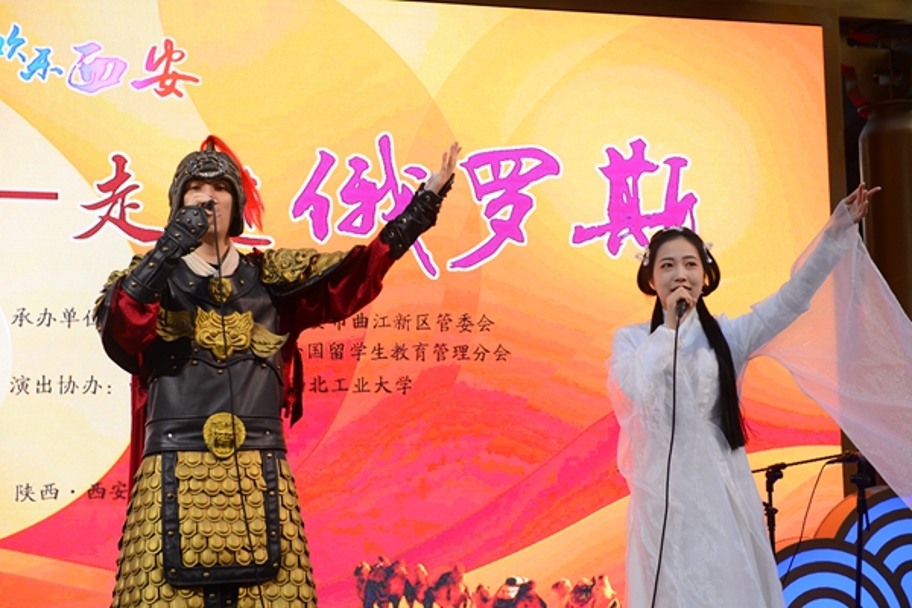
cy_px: 304
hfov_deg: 28.8
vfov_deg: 19.5
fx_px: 1773
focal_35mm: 70
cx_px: 456
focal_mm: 70
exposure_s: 1/160
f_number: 4
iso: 320
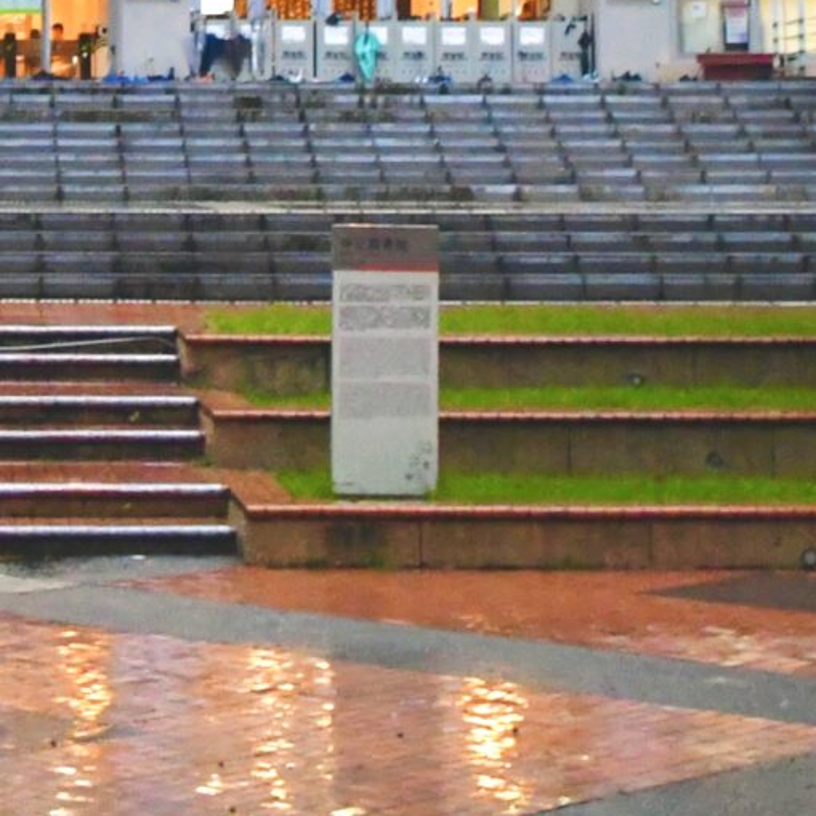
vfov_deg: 11.8
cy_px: -463
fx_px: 3760
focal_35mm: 141
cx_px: -77
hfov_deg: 12.2
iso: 3200
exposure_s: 1/500
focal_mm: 22
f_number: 2.8
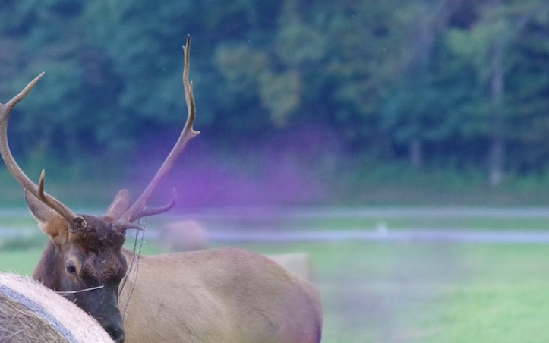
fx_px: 14679
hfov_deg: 2.1
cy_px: 248
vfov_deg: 1.3
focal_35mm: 981
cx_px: 73
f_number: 8
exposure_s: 1/200
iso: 3200
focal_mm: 322
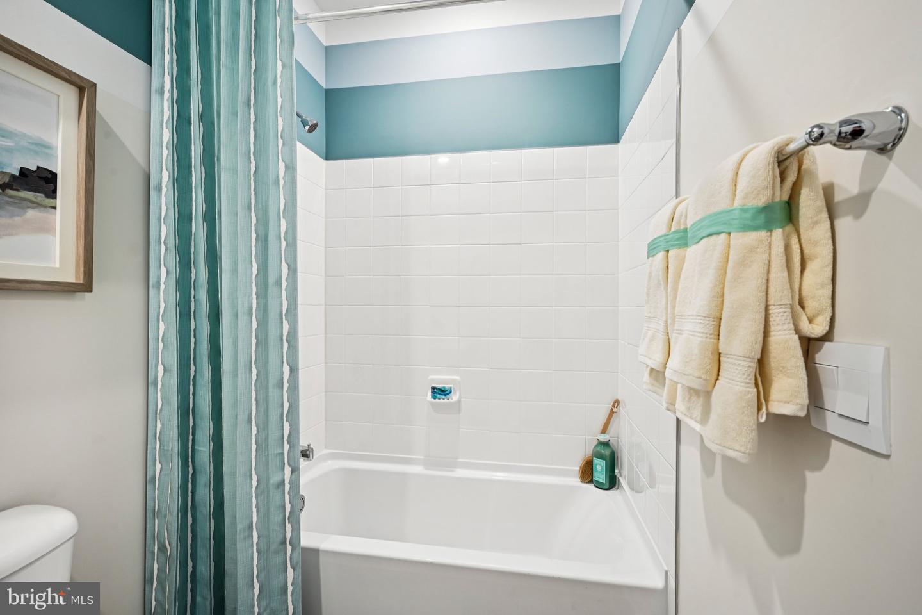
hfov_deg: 96.7
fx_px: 410
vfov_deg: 73.7
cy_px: 308
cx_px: 461
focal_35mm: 16
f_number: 8
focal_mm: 16
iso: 400
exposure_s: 1/10
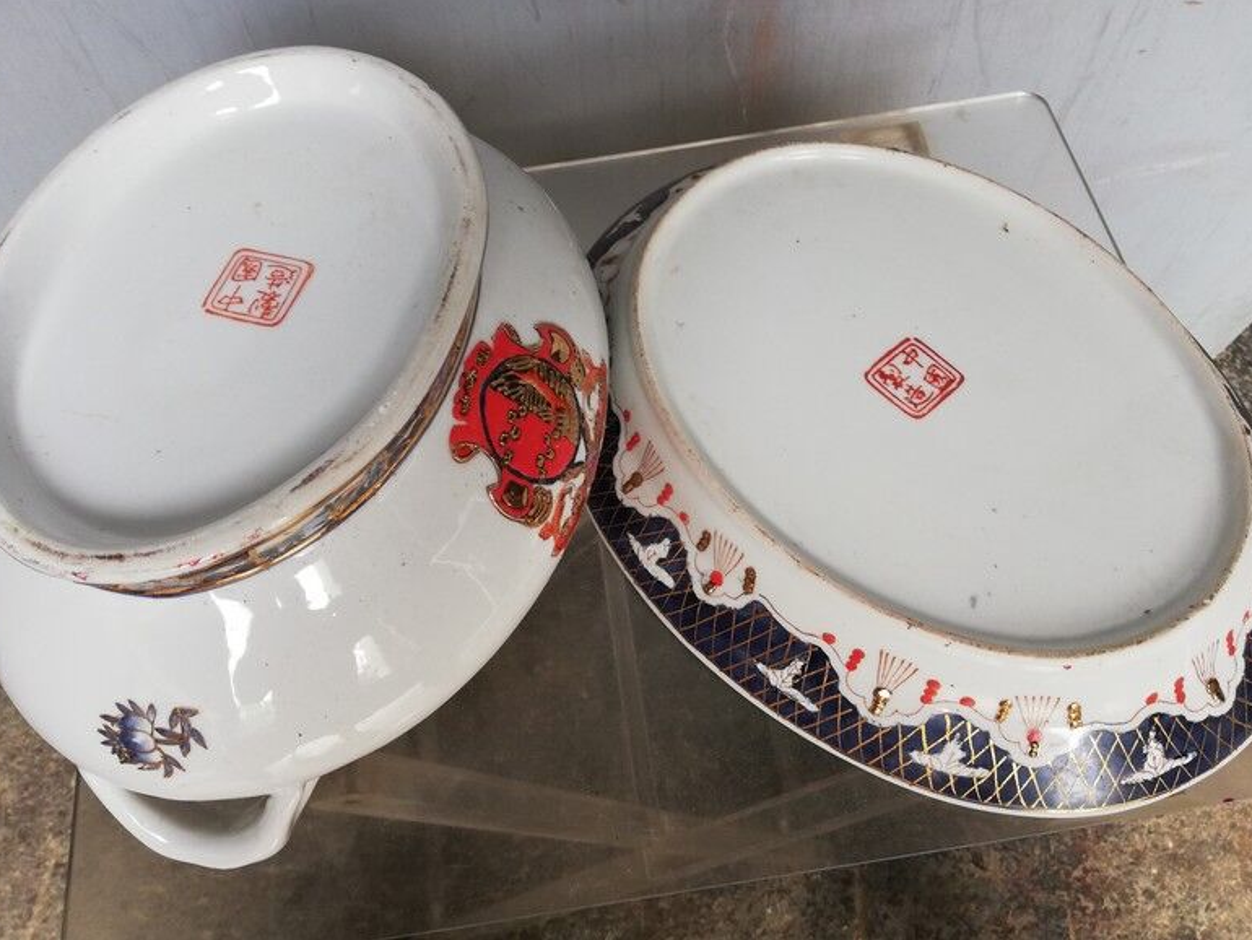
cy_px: 455
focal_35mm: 27
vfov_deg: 51.4
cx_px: 606
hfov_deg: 65.3
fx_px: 977
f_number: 2.2
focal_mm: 3.81
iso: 100
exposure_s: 1/100
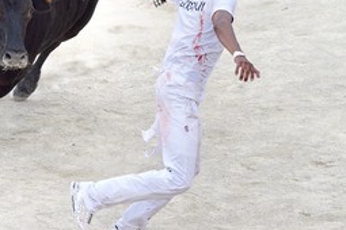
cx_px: 103
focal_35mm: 330
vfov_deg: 4.2
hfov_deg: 6.2
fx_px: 3171
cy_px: 69
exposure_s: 1/800
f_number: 5.6
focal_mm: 200
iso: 800
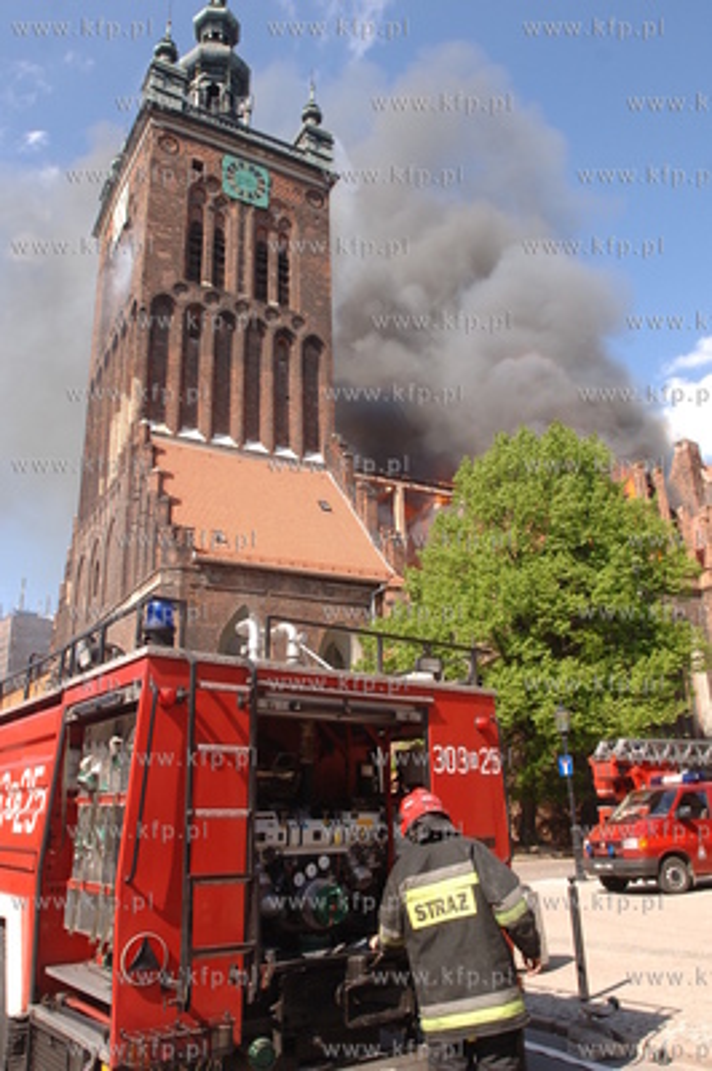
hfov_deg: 50.3
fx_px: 758
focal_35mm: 26
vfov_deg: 70.5
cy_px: 536
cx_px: 356
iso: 400
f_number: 6.3
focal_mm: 17
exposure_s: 1/640
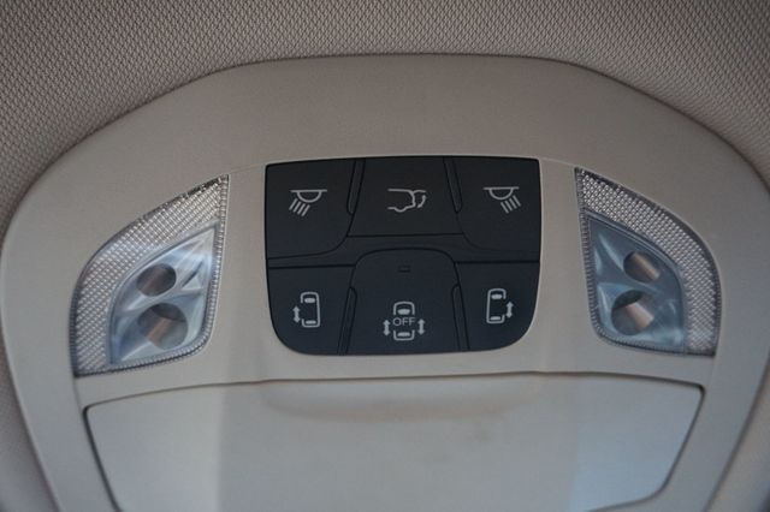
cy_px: 256
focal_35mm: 36
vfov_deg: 36.8
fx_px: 770
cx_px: 385
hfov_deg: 53.2
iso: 1600
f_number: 4.5
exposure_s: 1/60
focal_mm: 24
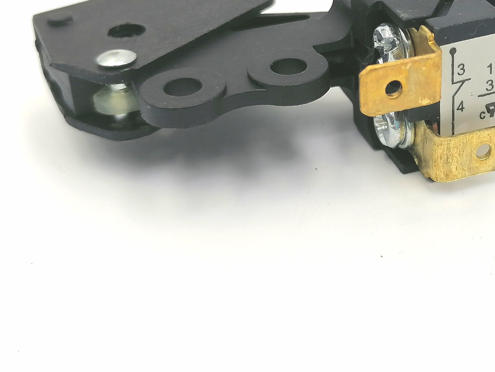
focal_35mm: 60
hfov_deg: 31.1
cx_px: 418
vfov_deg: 23.9
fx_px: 858
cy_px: 61
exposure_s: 1/190
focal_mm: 5.3
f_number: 1.8
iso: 50
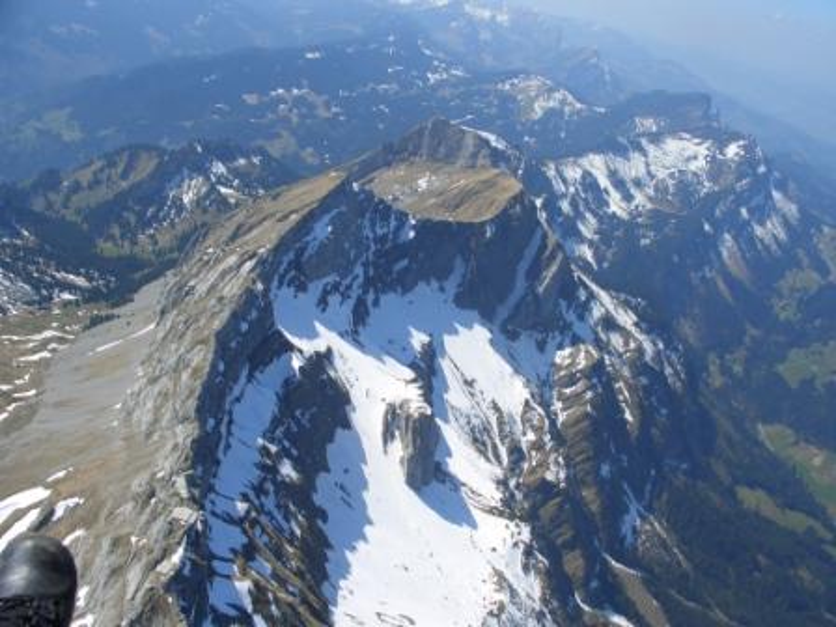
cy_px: 314
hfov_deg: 55.4
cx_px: 418
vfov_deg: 42.9
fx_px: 797
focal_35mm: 33
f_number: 5.6
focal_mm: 7.1
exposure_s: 1/400
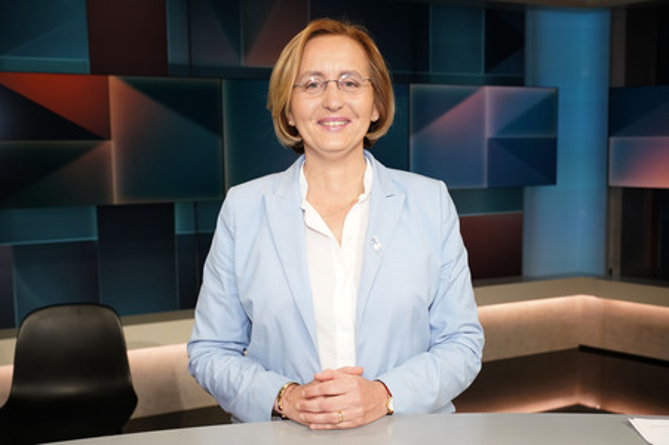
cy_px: 222
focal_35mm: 35
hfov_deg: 54.5
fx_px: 650
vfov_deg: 37.8
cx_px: 334
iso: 2000
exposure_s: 1/160
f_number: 5
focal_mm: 35
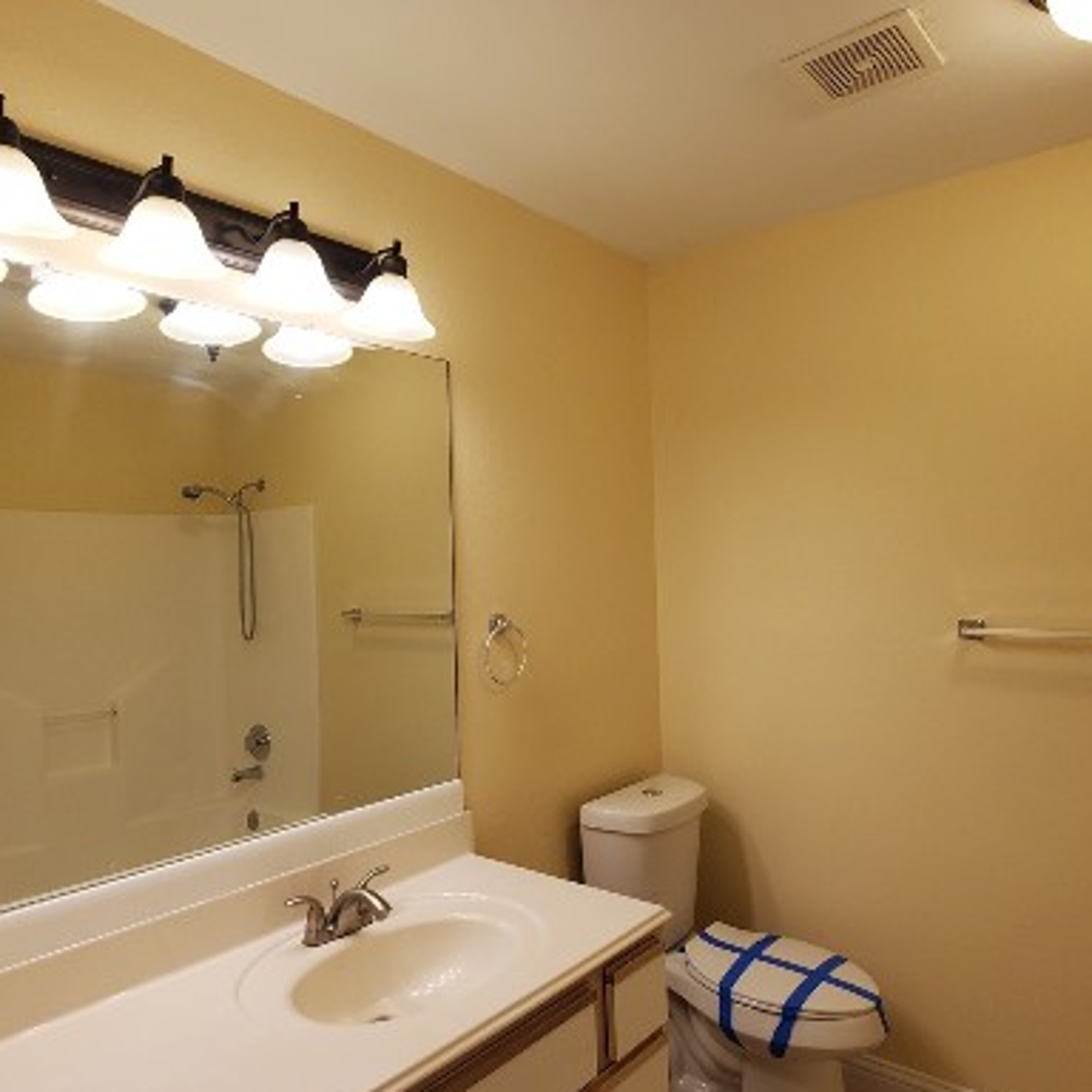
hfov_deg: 67.3
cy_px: 518
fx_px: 821
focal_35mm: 23
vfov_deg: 67.2
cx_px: 535
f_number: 2.2
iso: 100
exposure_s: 1/60
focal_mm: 1.8
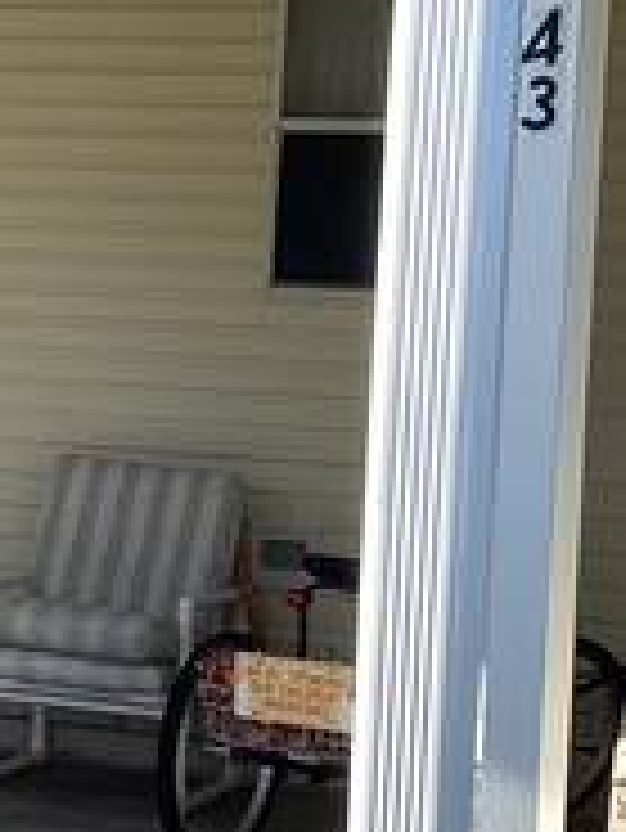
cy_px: 324
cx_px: -324
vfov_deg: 18.3
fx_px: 2577
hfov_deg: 13.1
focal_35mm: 107
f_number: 2.4
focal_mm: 3.3
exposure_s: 1/458
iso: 25
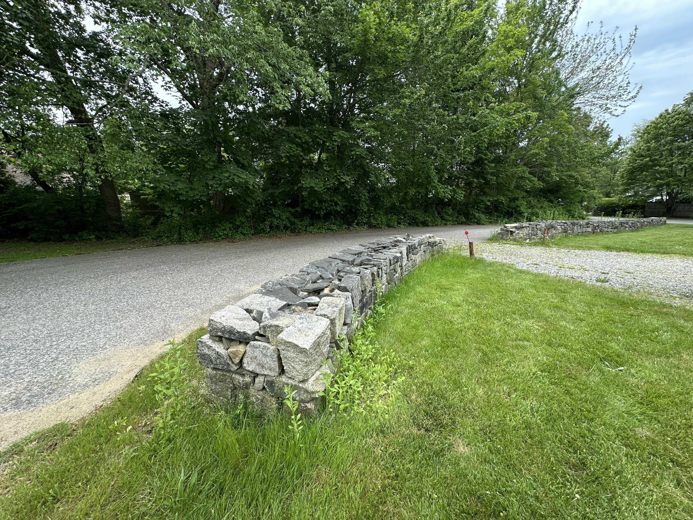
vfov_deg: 85.7
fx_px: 280
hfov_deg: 102.1
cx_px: 346
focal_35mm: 14
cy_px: 260
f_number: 2.2
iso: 40
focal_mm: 2.22
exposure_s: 1/385
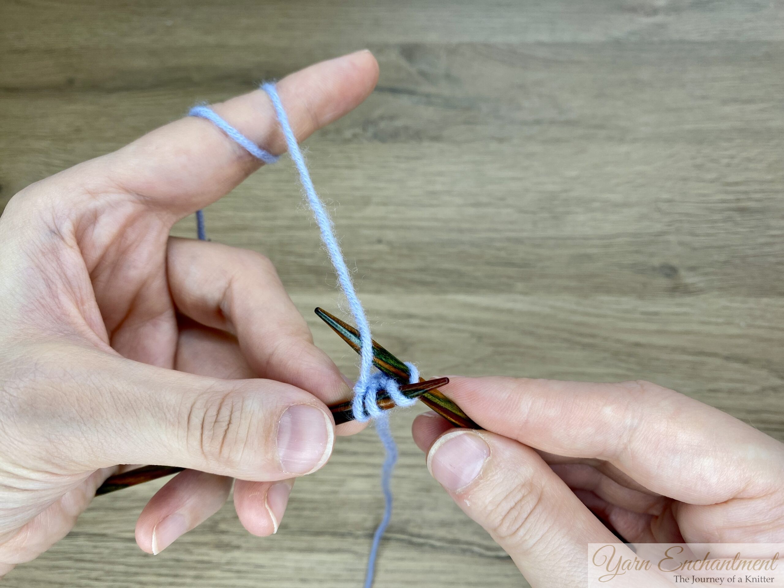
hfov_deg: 69.4
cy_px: 294
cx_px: 392
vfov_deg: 54.9
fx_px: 566
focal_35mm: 25
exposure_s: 1/100
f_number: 1.8
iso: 40
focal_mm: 4.25
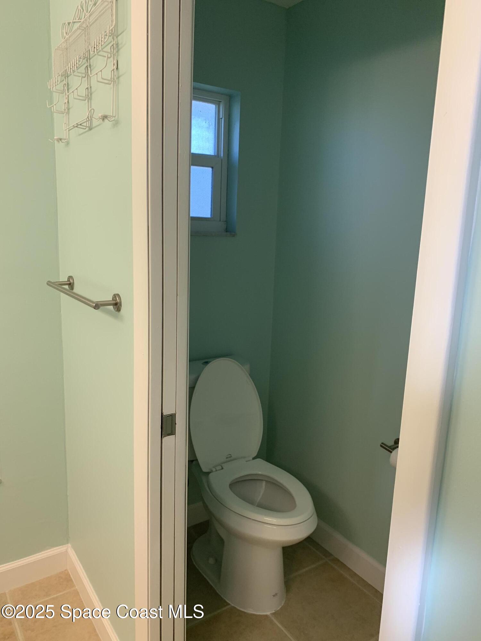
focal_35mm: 26
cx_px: 240
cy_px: 320
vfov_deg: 67.3
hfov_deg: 53.1
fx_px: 482
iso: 50
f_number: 1.8
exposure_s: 1/60
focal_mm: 4.25
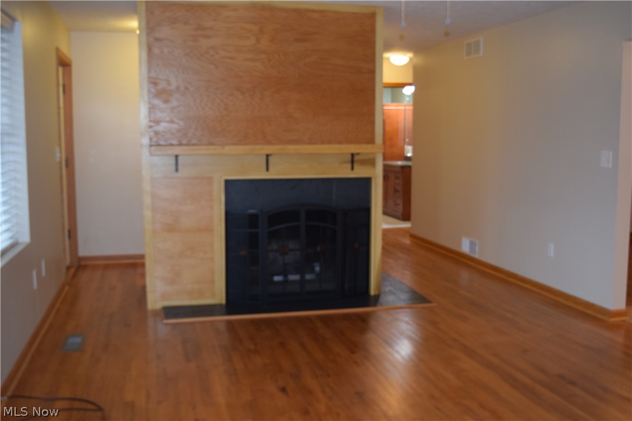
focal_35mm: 38
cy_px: 210
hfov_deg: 51.3
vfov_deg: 35.5
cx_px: 316
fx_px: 658
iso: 800
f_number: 4.5
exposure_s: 1/80
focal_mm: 25
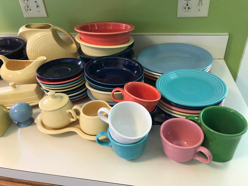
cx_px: 124
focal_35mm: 28
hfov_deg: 63.4
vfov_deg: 49.8
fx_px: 201
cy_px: 93
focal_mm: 3.99
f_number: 1.8
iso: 20
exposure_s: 1/40
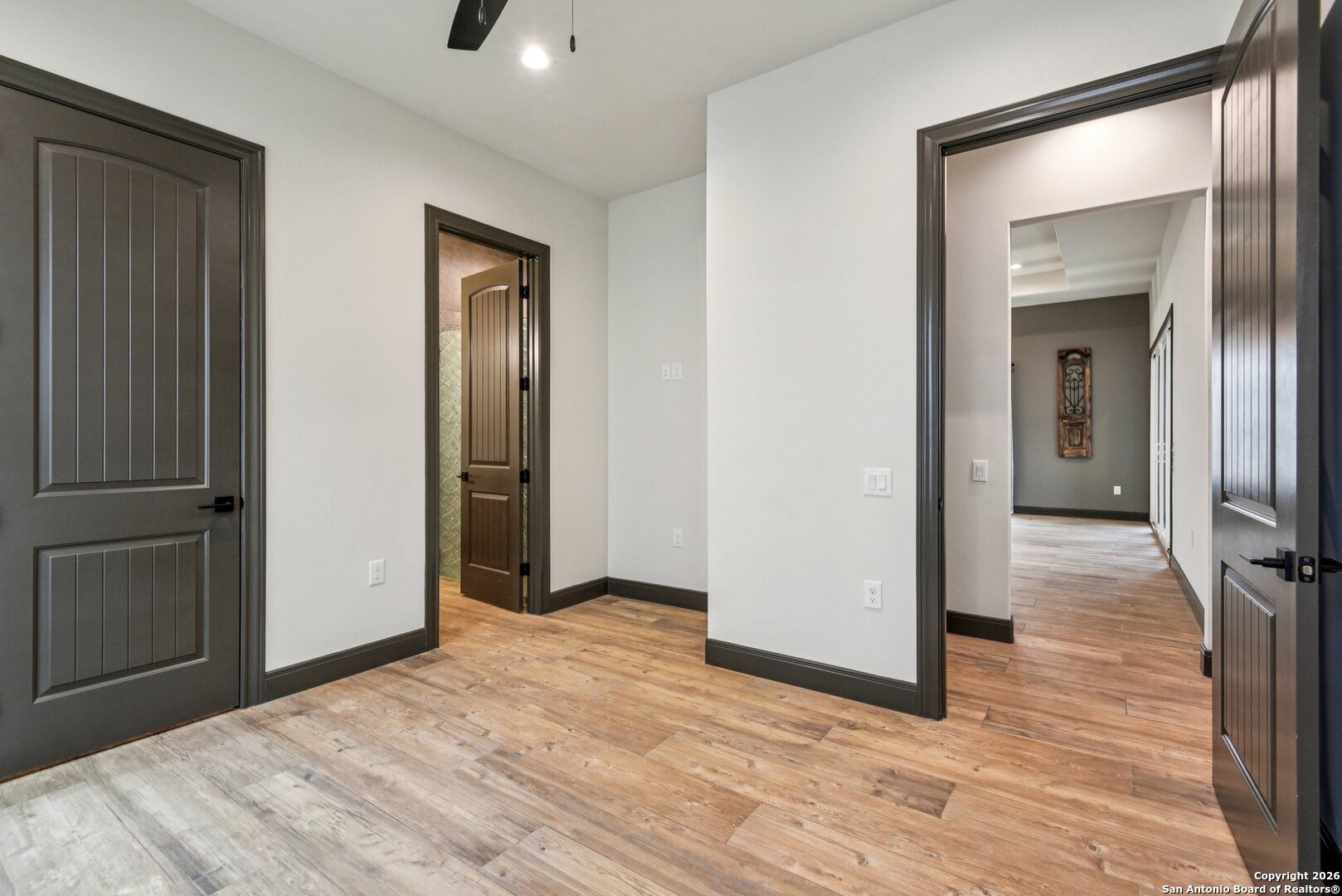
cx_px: 671
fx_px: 597
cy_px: 448
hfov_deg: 96.7
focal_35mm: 16
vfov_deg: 73.8
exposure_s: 1/15
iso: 900
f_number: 8
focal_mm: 16
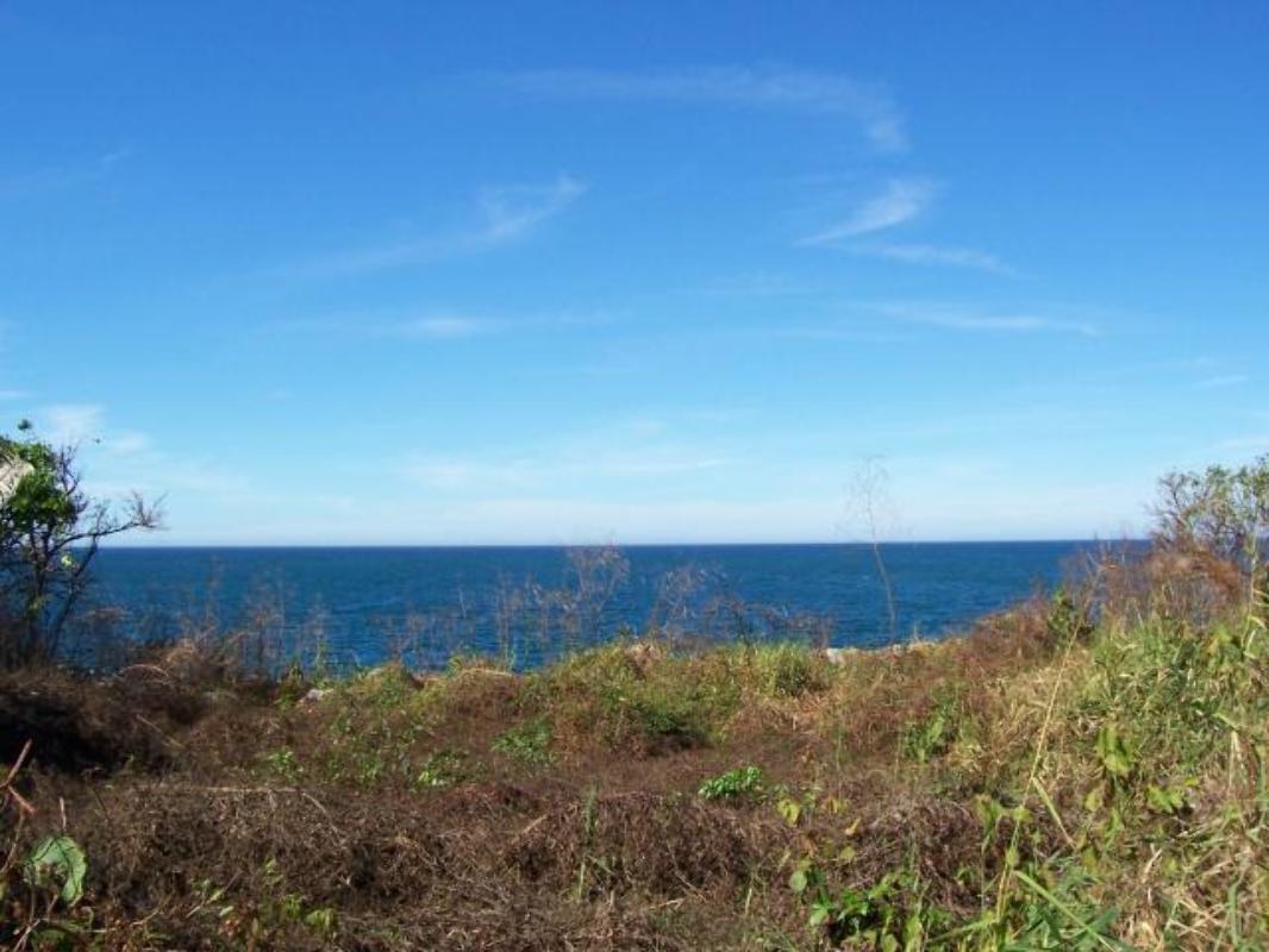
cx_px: 634
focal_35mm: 34
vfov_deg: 41.8
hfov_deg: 53.9
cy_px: 476
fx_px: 1247
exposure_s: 1/350
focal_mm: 5.6
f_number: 5.6
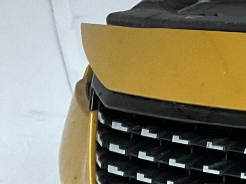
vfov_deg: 9.6
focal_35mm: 150
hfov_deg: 10.8
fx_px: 1066
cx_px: 633
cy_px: 266
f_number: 1.8
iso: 200
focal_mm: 3
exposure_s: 1/33
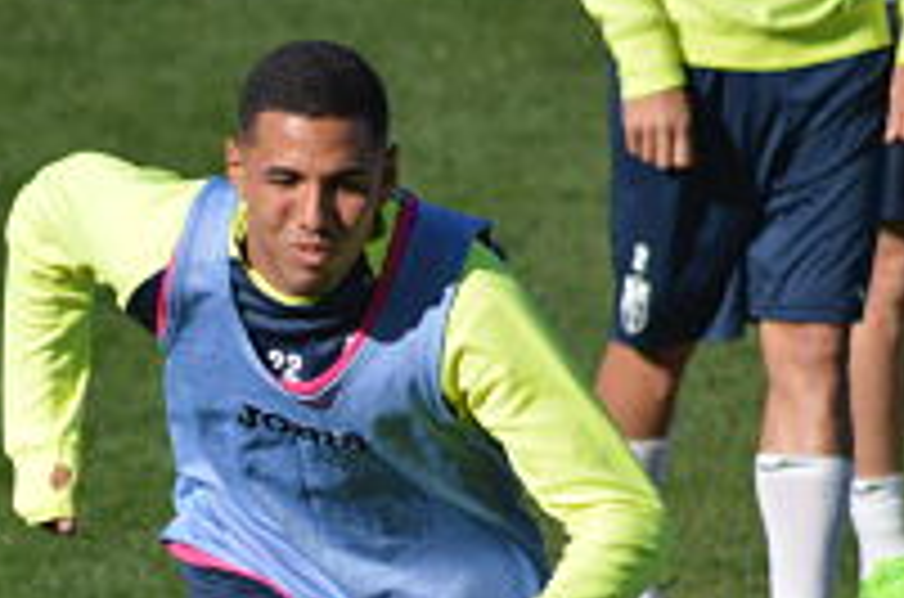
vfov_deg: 1.5
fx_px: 22471
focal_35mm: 897
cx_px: 175
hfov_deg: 2.3
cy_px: 531
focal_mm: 300
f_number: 6.3
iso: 400
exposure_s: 1/2000
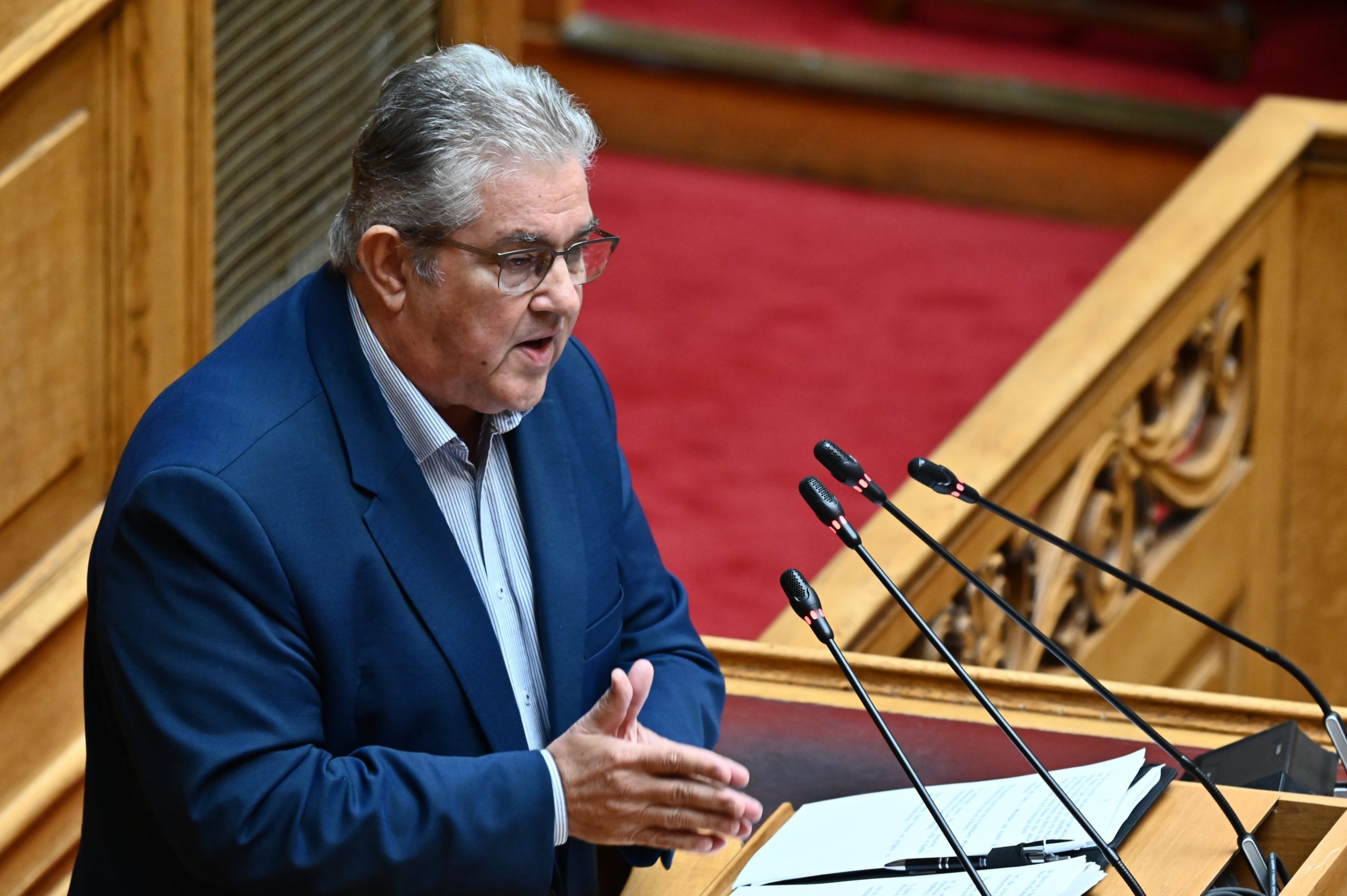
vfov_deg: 3.3
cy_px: 448
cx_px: 674
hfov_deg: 5.0
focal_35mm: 410
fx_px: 15330
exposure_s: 1/250
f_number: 7.1
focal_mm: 410
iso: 5000
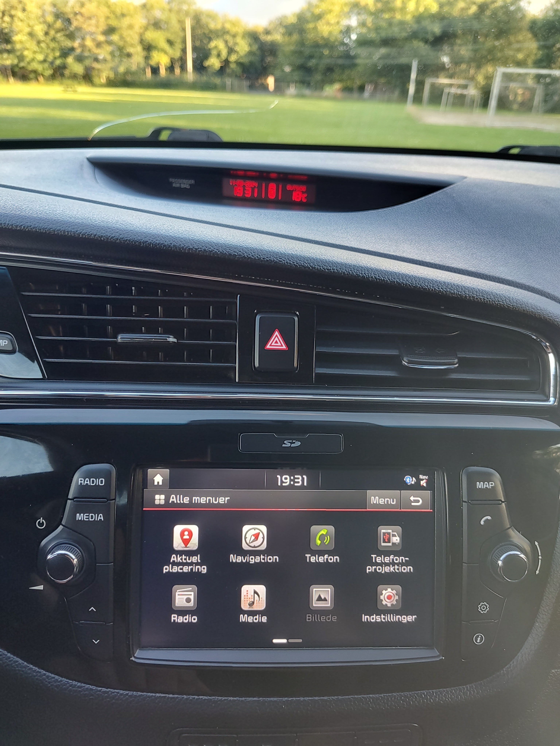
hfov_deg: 58.9
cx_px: 280
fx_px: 496
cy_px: 373
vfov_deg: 73.9
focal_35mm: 23
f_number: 1.8
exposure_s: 1/100
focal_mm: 5.56
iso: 120
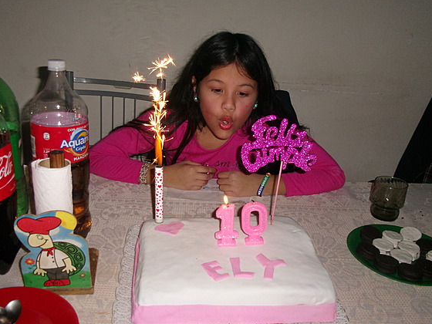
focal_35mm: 32
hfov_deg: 56.8
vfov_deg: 44.2
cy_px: 164
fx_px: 399
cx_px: 208
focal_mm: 5.1
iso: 200
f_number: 3.9
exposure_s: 1/34
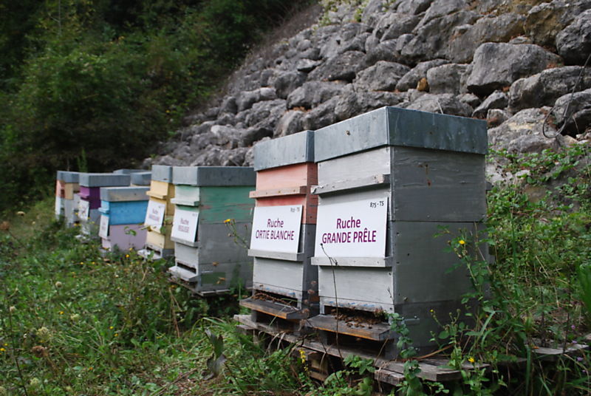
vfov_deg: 37.0
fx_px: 592
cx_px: 296
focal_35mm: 36
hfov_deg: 53.1
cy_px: 198
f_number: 5.6
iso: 200
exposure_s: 1/125
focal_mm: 24
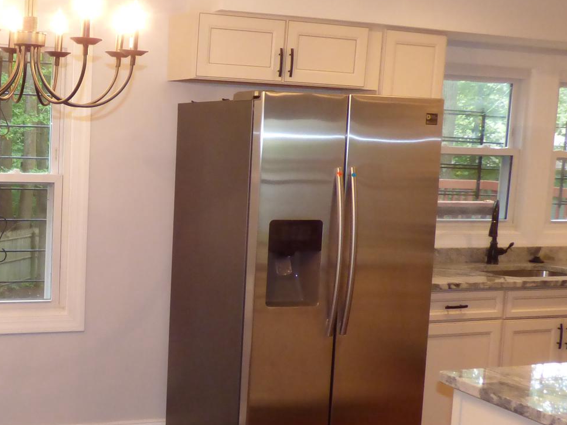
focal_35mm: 55
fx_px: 901
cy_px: 253
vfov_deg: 26.5
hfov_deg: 33.4
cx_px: 78
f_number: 3.1
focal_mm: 4.61
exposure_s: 1/60
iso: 500
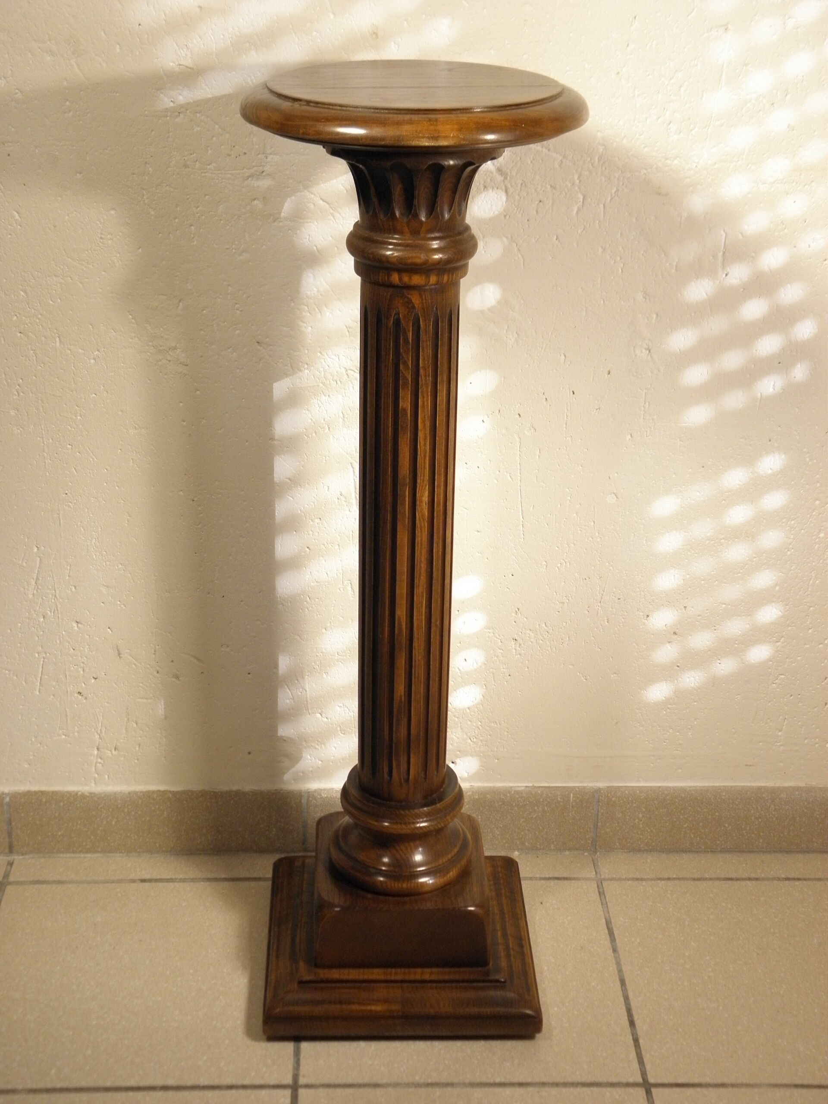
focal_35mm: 50
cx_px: 414
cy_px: 552
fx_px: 1595
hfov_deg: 29.1
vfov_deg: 38.2
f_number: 4
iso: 200
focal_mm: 9.1
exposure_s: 1/30
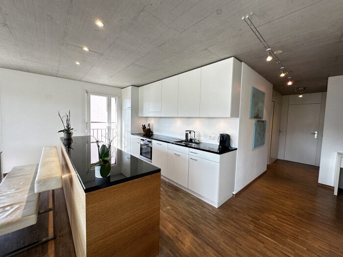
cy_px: 128
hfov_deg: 102.1
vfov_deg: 85.7
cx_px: 172
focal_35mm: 14
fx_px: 139
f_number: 2.2
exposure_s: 1/100
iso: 80
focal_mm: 2.22
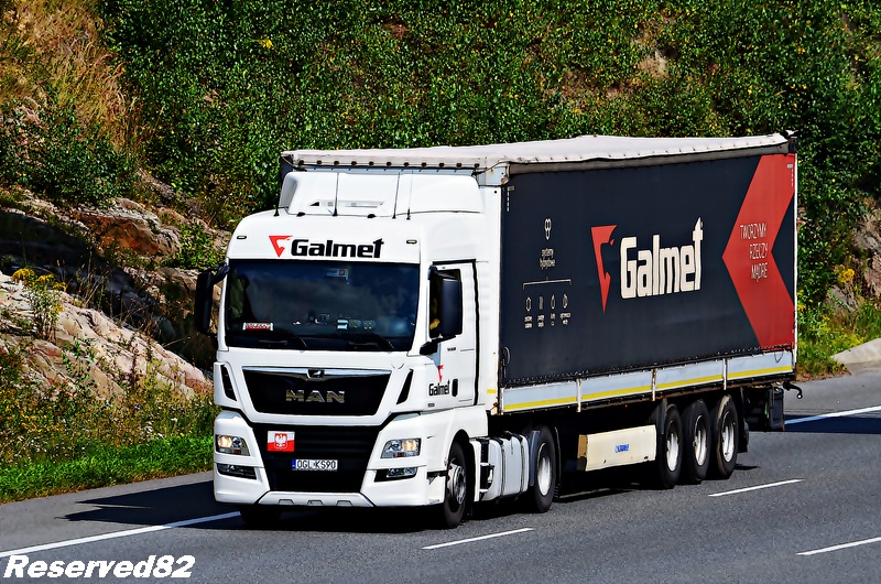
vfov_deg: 3.0
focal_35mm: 450
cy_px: 292
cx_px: 440
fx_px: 10991
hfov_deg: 4.6
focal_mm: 300
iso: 200
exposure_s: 1/800
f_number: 9
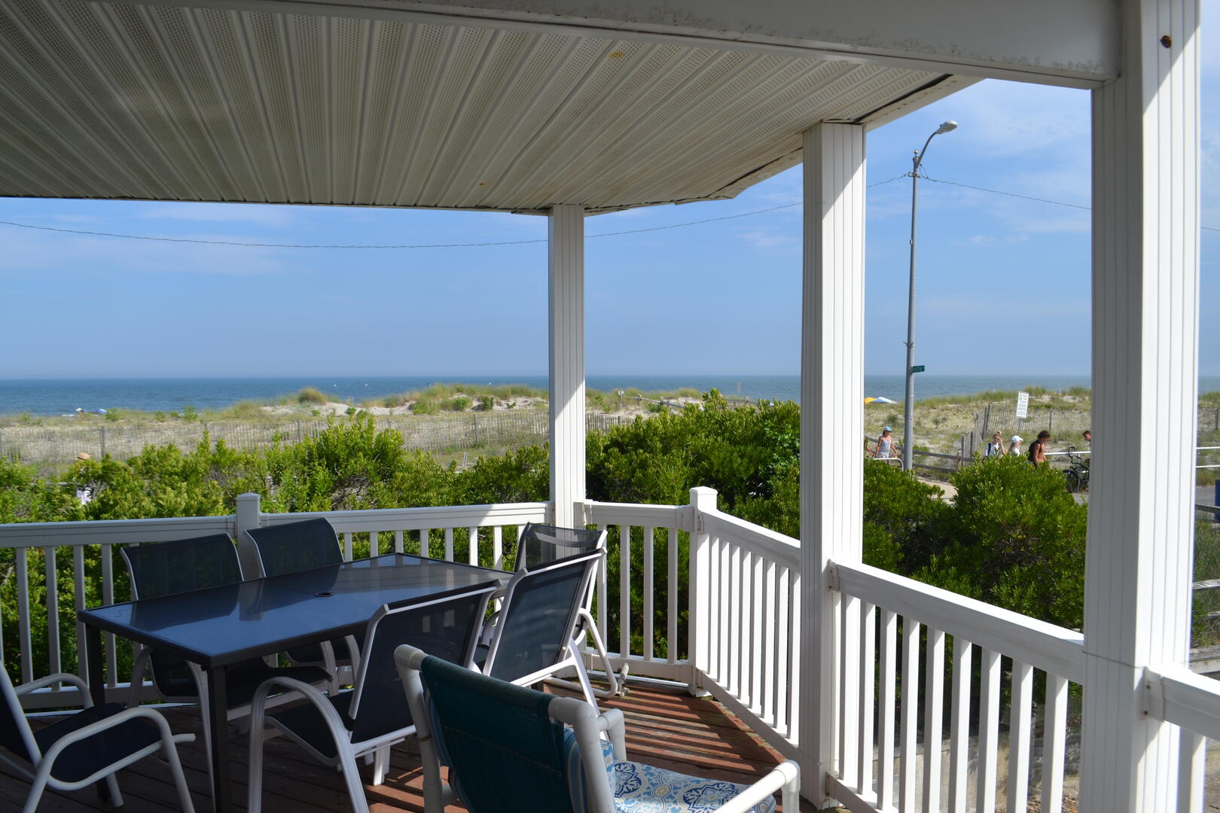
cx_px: 610
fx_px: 915
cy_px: 406
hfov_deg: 67.4
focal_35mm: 27
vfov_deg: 47.9
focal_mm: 18
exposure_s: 1/250
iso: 100
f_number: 8
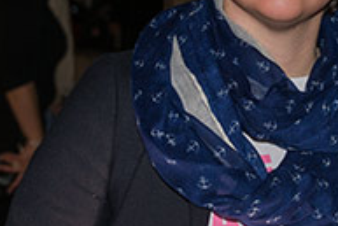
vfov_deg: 12.7
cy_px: 83
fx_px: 1015
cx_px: 292
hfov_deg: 18.6
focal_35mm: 108
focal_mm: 36
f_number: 4
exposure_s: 1/90
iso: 640
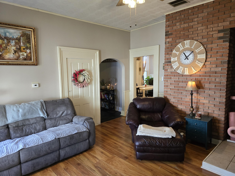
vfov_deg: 58.9
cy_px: 88
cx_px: 118
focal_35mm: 23
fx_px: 156
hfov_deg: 73.9
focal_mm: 6.3
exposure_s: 1/120
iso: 640
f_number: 1.7
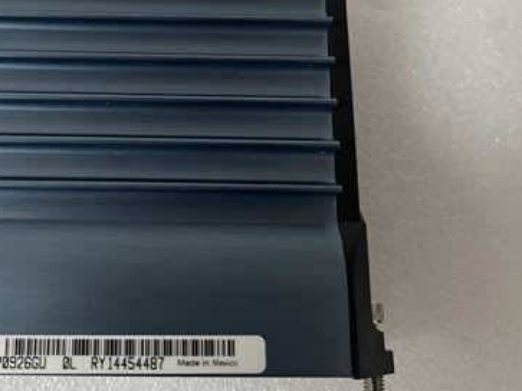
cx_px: 147
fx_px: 648
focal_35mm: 43
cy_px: 126
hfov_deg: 42.8
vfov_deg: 33.3
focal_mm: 5.1
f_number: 1.6
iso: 125
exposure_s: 1/50
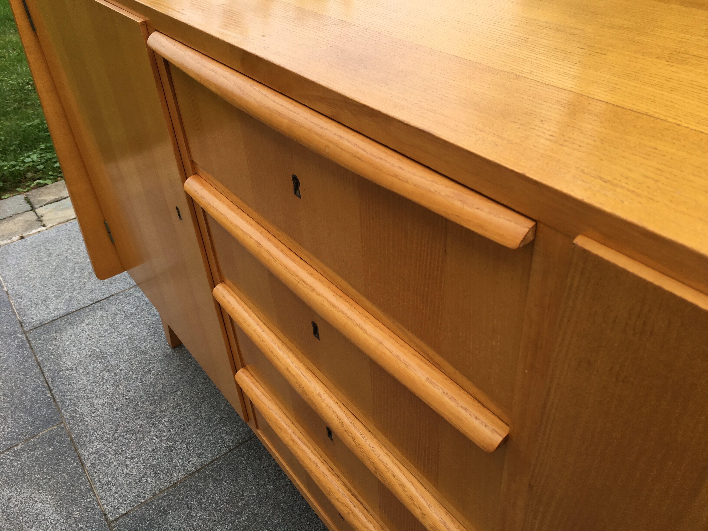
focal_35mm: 29
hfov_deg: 61.7
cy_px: 266
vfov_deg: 48.2
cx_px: 354
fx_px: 593
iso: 25
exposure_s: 1/437
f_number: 2.2
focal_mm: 4.15
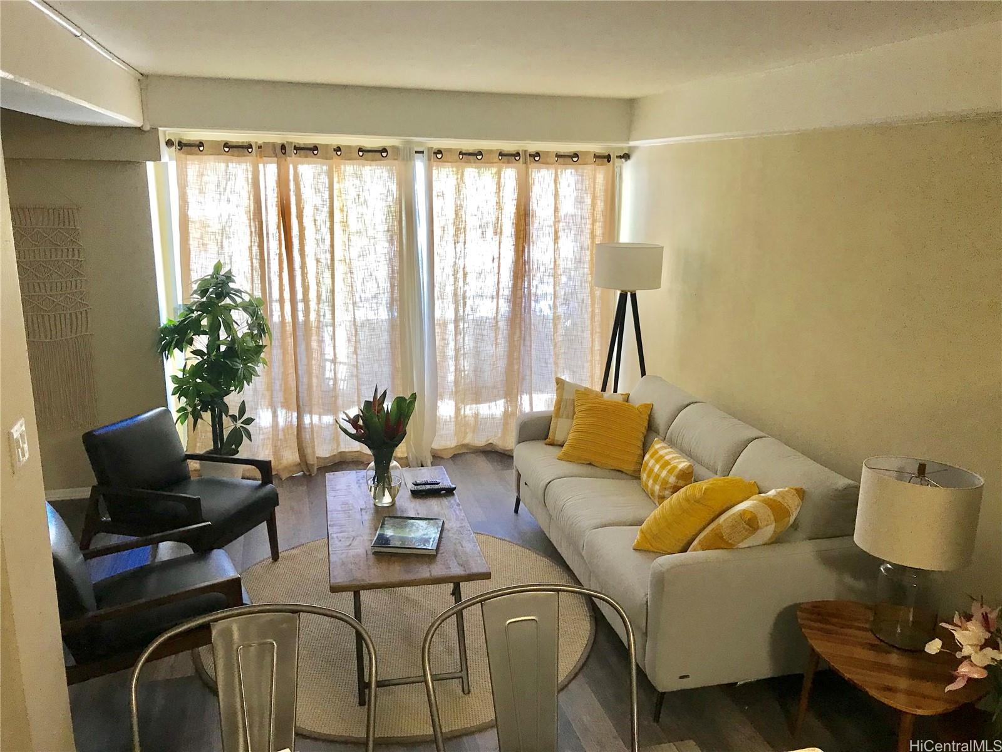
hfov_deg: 63.4
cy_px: 376
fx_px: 810
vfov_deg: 49.7
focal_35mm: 28
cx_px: 501
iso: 25
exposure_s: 1/30
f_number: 1.8
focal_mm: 3.99
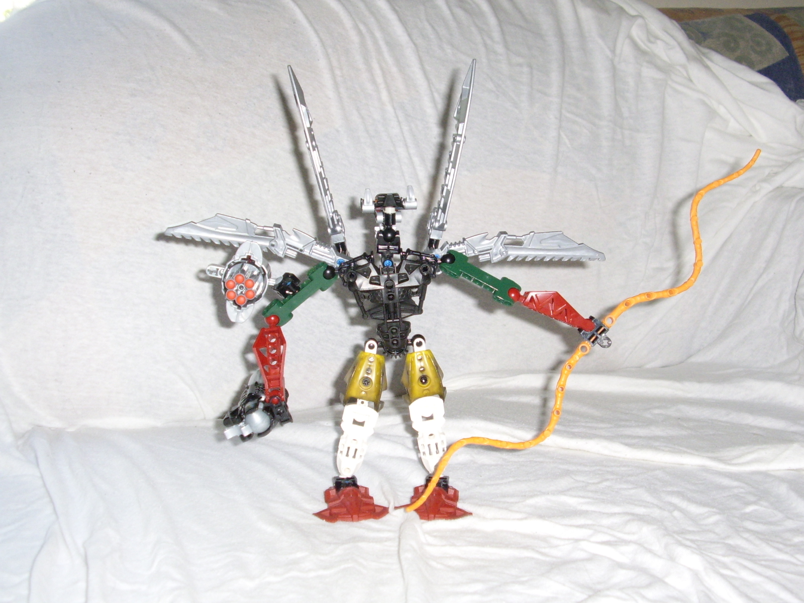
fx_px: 859
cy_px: 302
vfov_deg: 38.7
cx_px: 402
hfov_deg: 50.1
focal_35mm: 37
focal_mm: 7.2
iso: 259
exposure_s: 1/60
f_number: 3.2
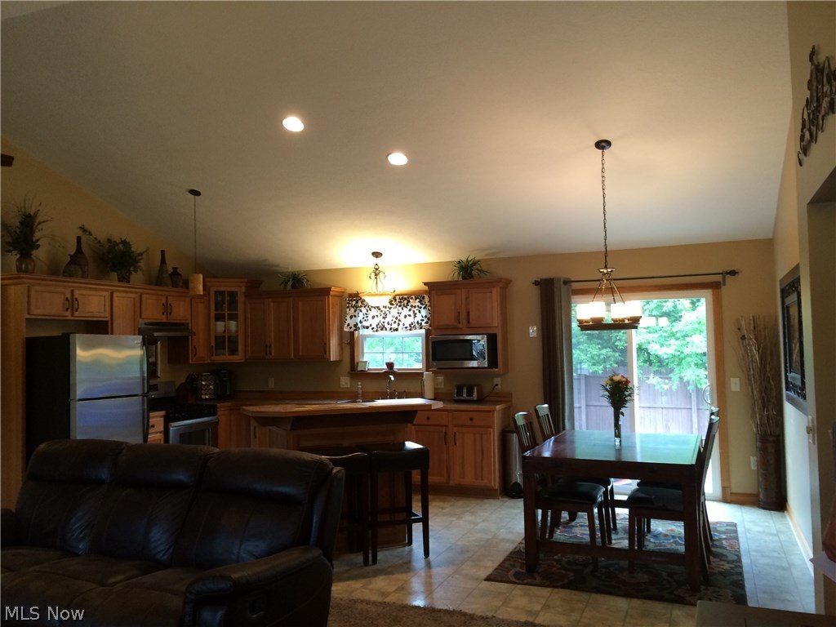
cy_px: 314
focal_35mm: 29
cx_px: 418
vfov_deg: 48.2
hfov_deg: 61.7
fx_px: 700
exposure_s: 1/30
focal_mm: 4.15
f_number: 2.2
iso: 100
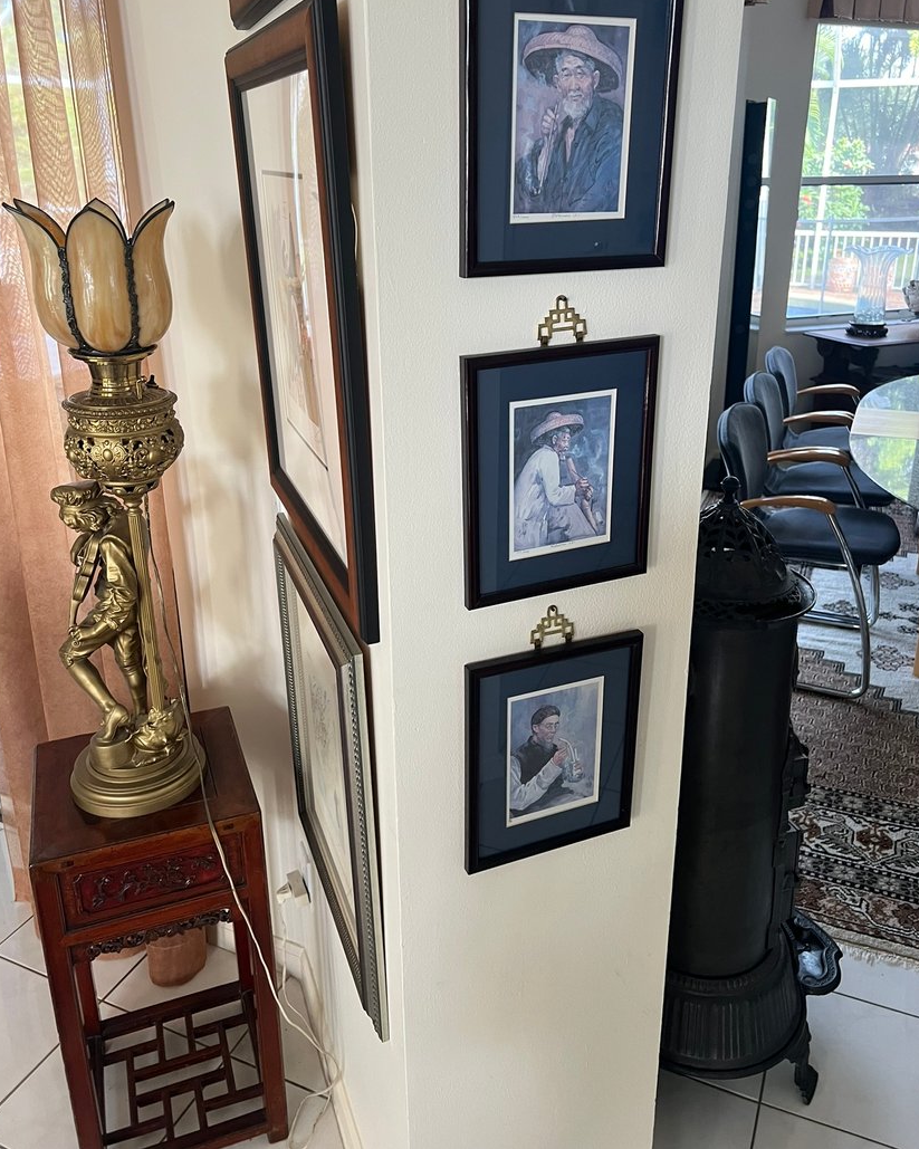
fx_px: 952
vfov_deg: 62.1
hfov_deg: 51.5
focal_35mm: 28
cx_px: 461
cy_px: 516
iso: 125
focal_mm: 5.7
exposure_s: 1/69
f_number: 1.5
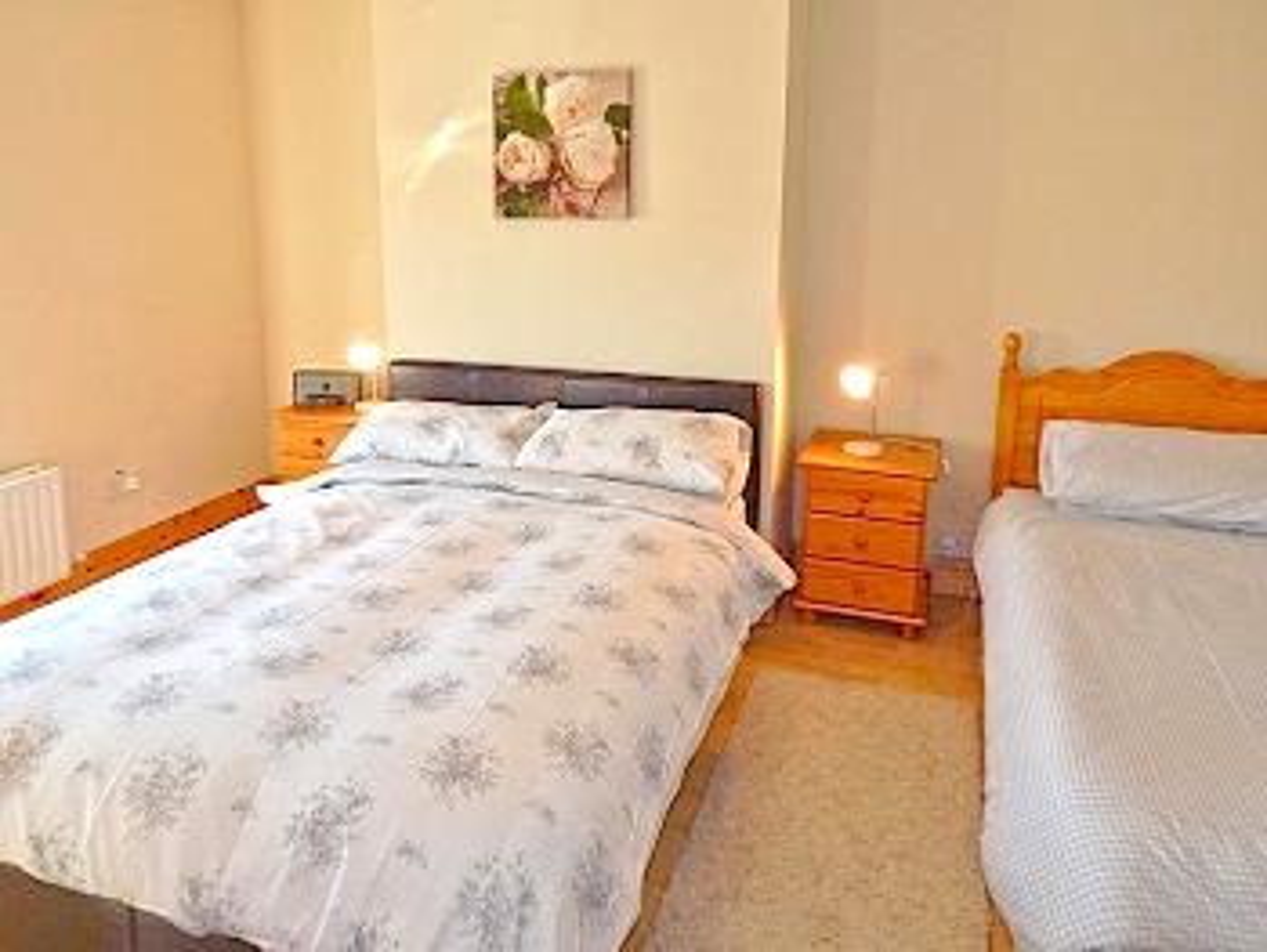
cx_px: 634
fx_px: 806
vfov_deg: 61.1
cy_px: 476
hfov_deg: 76.3
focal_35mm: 22
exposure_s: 1/125
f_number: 3
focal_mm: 4
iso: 200
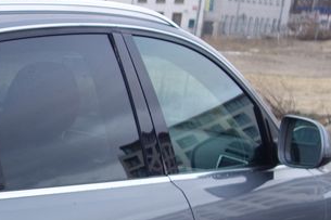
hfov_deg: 19.7
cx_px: -120
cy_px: 293
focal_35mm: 94
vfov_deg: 13.9
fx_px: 864
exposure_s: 1/1000
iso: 125
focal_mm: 10.4
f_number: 1.8
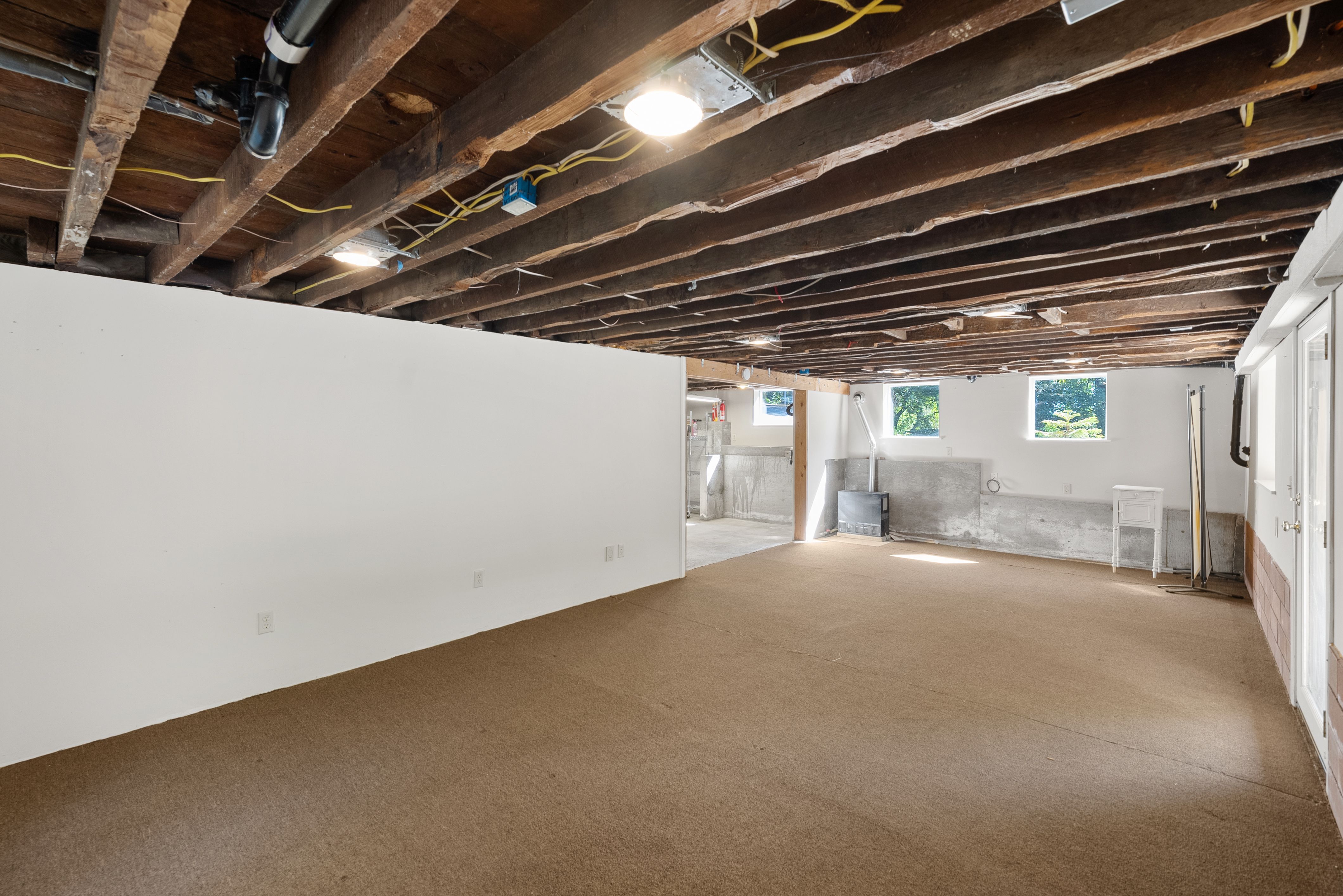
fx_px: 560
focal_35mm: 15
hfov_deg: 100.4
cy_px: 448
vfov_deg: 77.4
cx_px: 672
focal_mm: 15
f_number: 8
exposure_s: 1
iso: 640
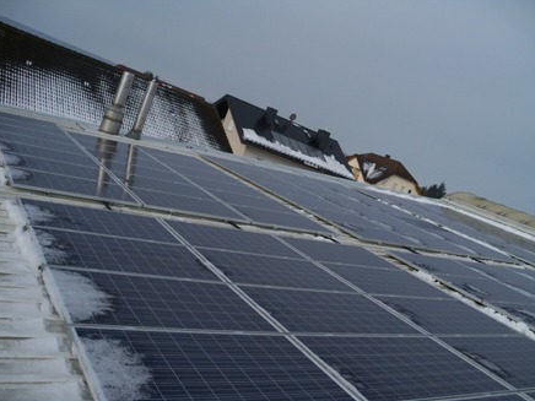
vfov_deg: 39.7
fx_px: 556
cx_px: 270
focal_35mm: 36
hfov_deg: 51.4
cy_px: 205
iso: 64
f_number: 3.5
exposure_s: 1/800
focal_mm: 6.2
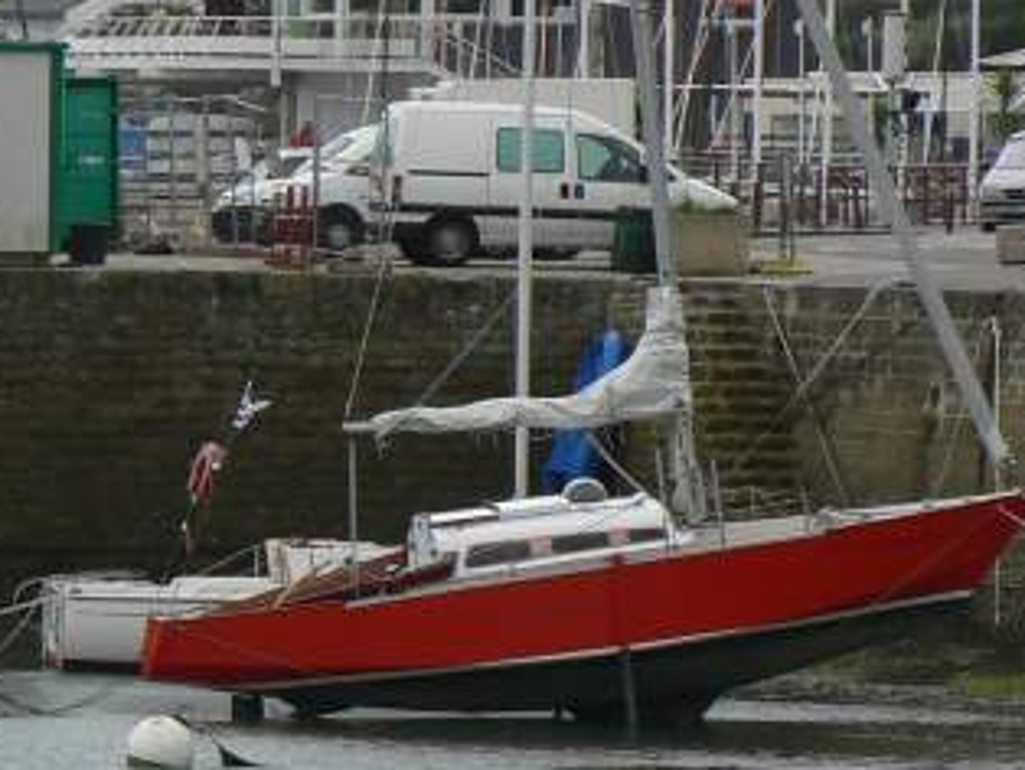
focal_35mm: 421
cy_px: 1091
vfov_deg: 3.5
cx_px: -173
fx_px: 12476
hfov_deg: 4.7
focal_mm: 24.6
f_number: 5.6
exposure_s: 1/400
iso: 80
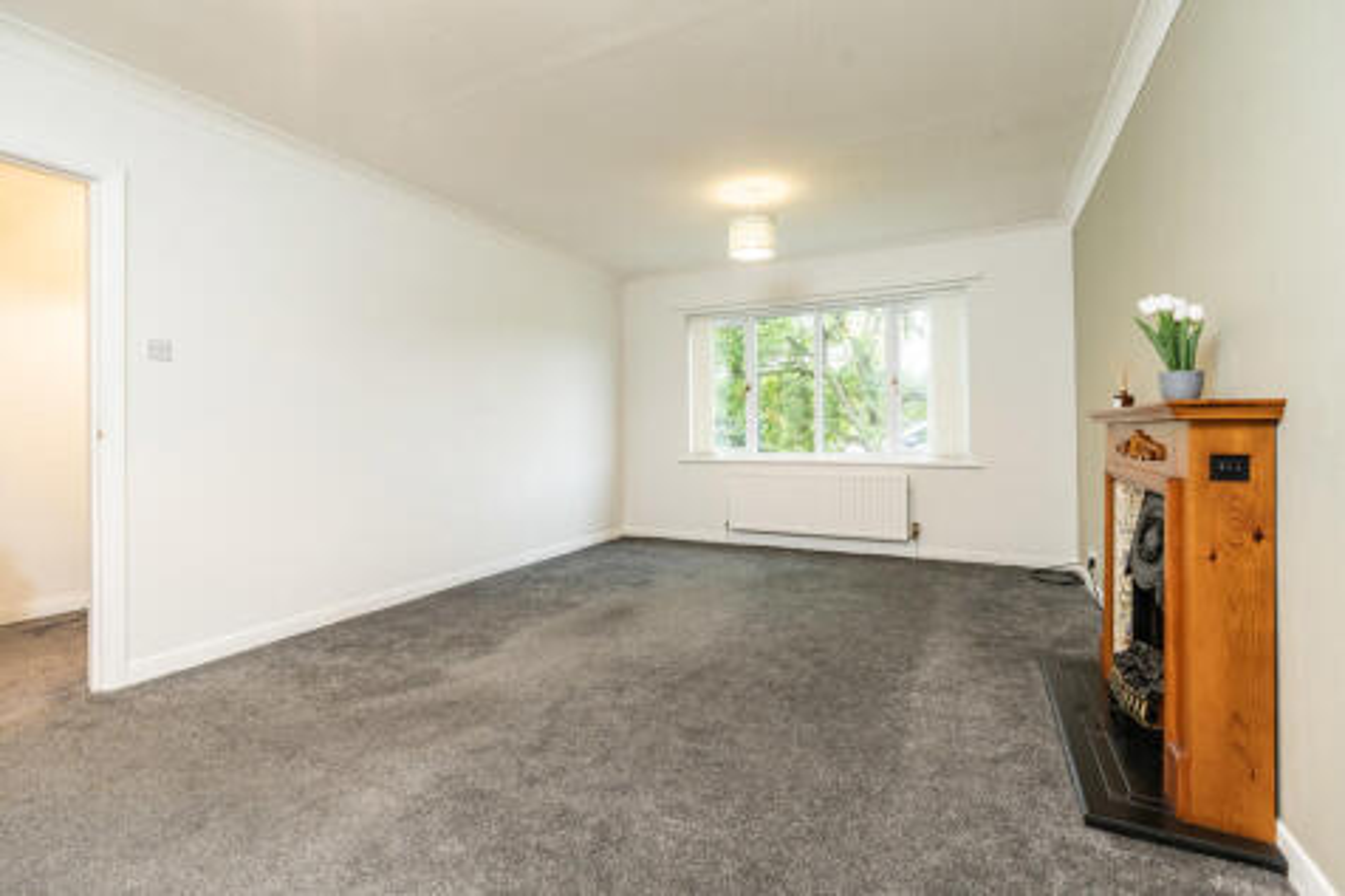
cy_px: 448
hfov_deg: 96.8
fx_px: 598
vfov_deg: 73.7
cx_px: 672
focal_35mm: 16
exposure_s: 1/8
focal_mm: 16
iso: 800
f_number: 6.3
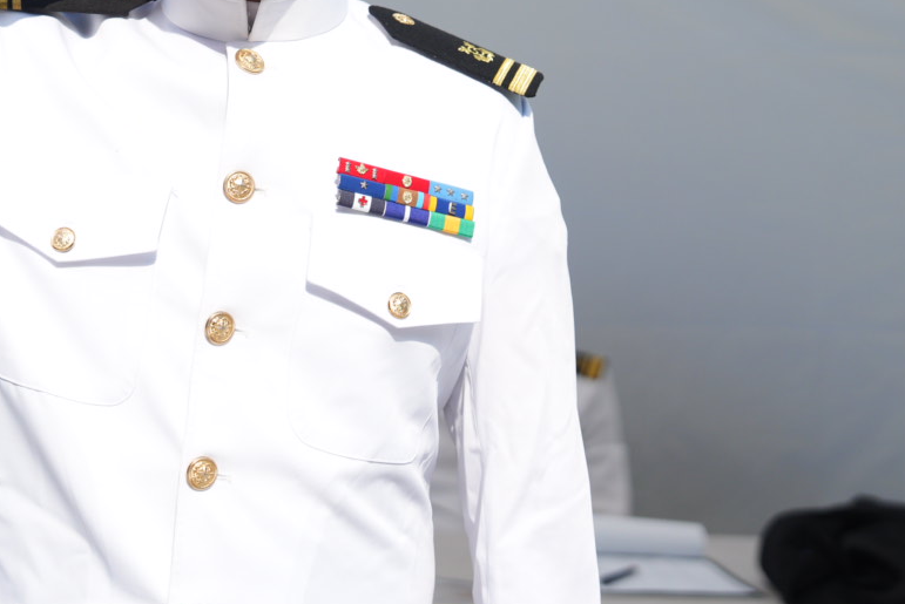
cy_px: 63
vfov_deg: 12.5
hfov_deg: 18.6
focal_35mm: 109
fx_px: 2742
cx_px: 227
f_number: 2.8
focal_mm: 52
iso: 400
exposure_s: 1/8000
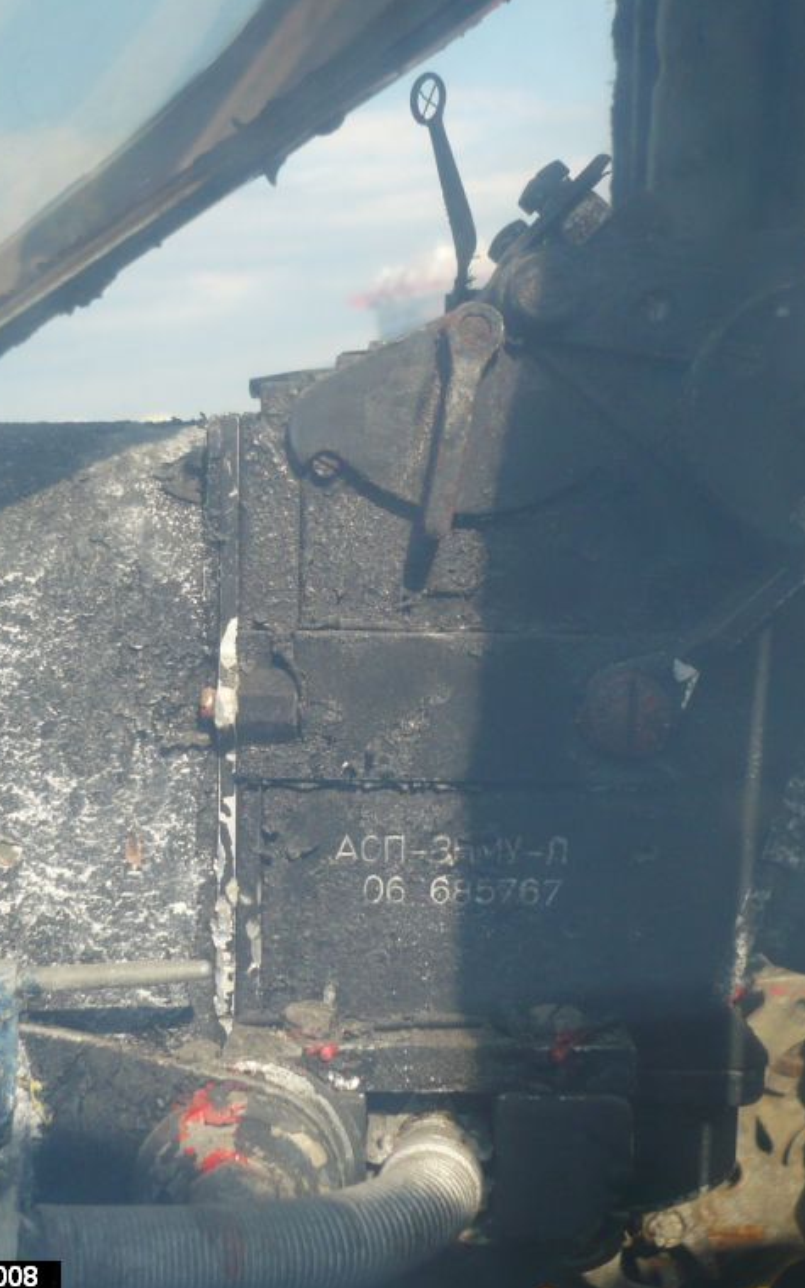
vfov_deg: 40.3
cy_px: 642
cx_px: 383
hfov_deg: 25.8
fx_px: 1755
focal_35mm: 50
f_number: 2.8
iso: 100
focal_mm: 5.8
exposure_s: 1/800
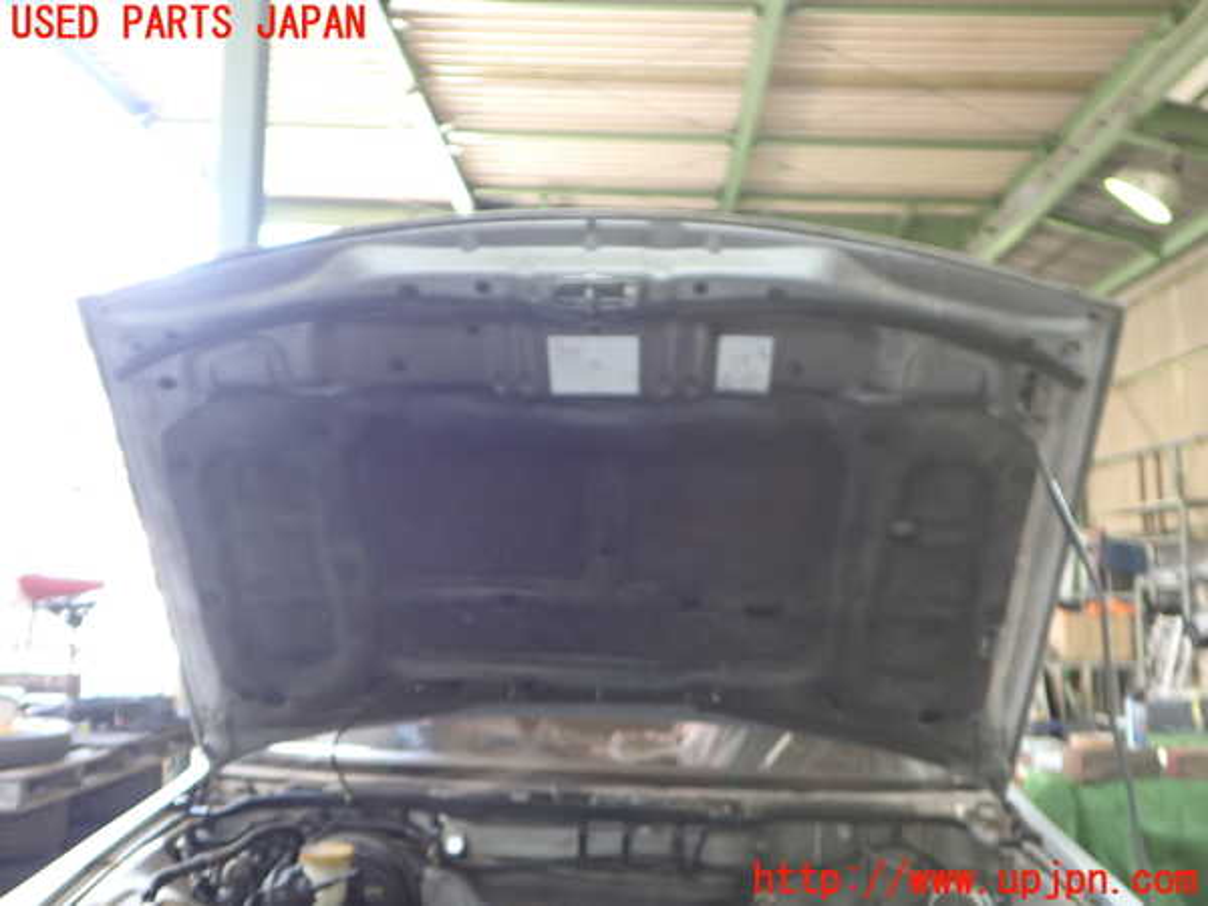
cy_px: 453
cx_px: 604
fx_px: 1047
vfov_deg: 46.8
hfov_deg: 60.0
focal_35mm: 30
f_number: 2.3
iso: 320
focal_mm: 5.4
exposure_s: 1/30
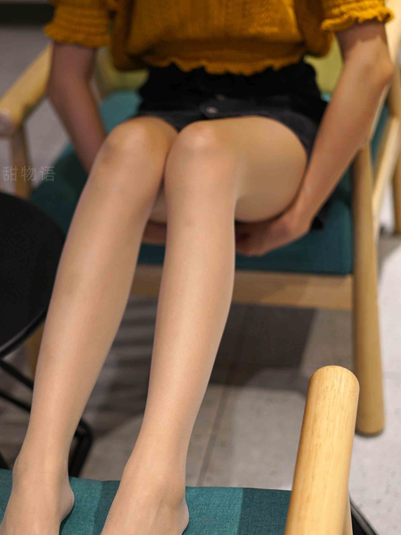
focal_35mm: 75
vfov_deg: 26.0
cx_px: 132
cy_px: 289
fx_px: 1158
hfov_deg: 19.6
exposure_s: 1/200
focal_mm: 50
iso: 200
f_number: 1.8
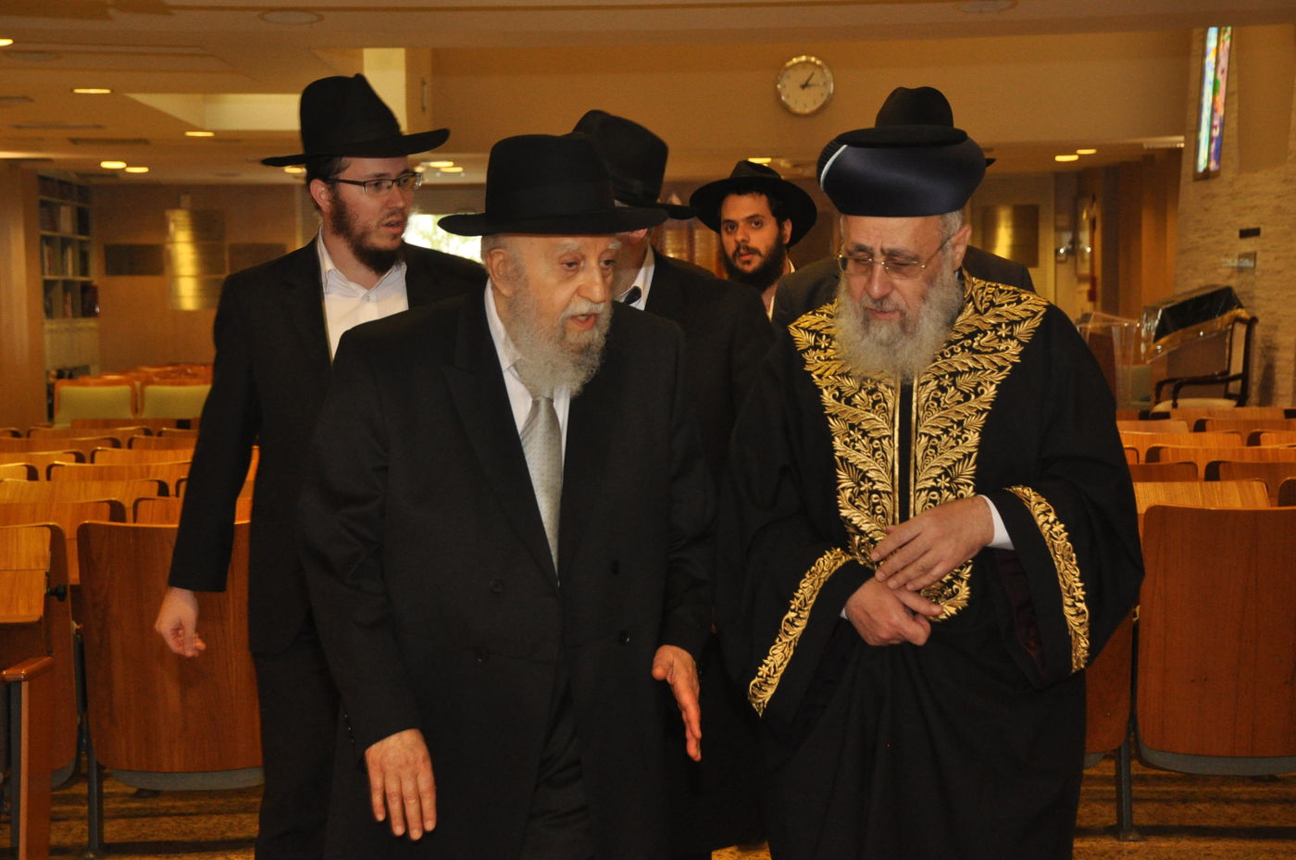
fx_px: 3343
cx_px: 648
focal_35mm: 93
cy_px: 430
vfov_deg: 14.7
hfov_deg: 21.9
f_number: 7.1
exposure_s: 1/60
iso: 1250
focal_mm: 62
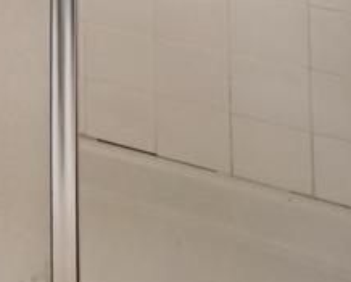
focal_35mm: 102
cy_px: -467
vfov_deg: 11.4
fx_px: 1062
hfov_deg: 12.2
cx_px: -613
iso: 500
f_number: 8
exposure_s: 1/5
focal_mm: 11
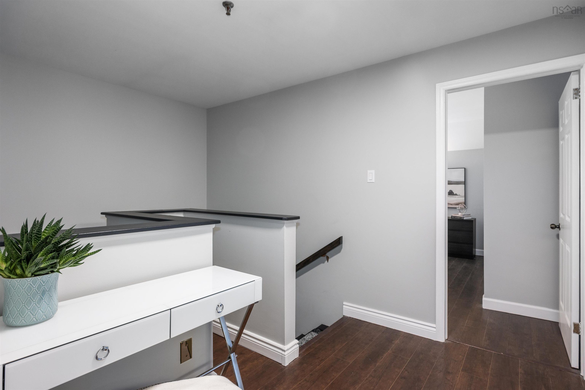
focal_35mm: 18
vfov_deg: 67.3
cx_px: 292
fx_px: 292
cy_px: 195
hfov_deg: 90.0
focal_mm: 12
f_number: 7.1
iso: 320
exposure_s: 1/4
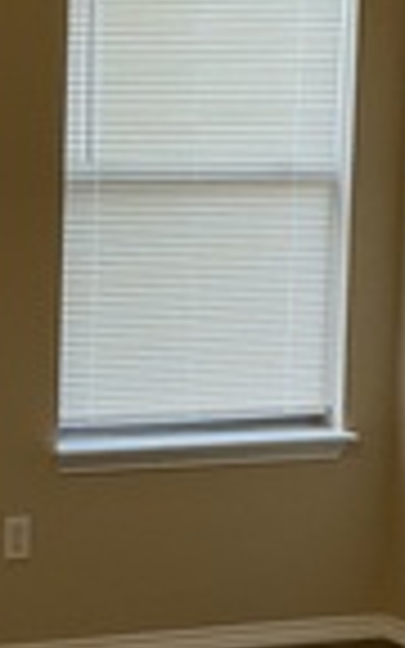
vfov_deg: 15.3
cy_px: 324
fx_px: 2419
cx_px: -148
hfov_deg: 9.4
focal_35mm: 137
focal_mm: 3
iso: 50
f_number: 1.8
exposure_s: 1/60
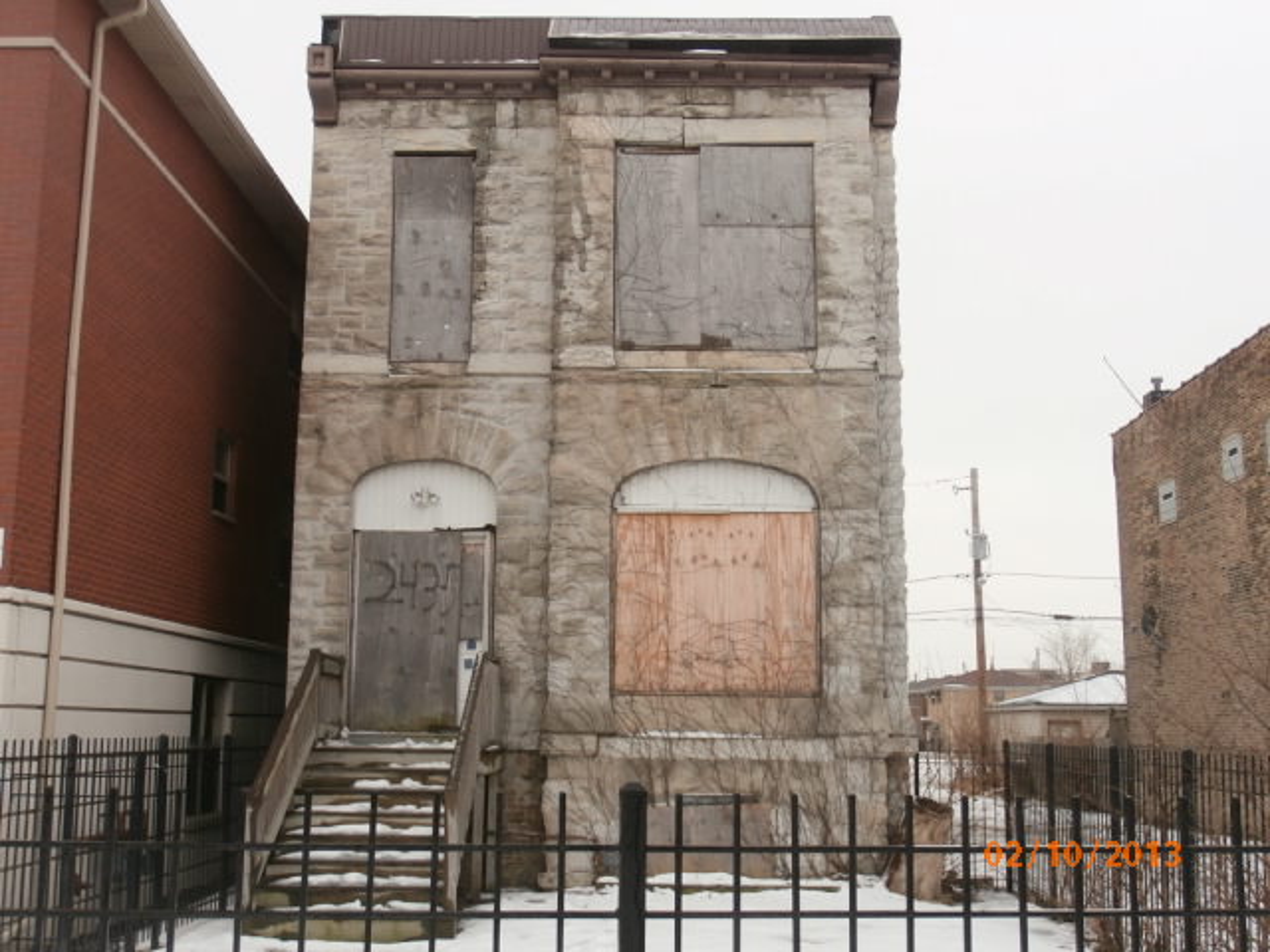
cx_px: 635
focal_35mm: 38
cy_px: 476
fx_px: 1394
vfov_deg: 37.7
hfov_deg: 49.0
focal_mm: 6.67
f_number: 3.9
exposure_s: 1/60
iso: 100
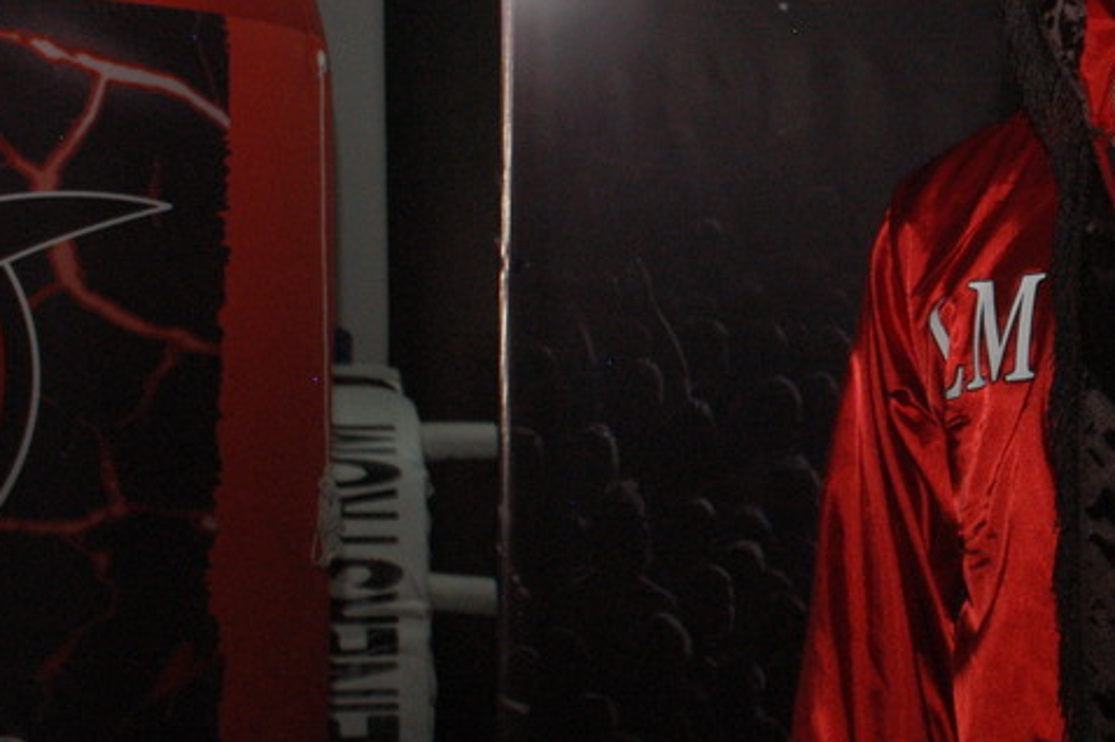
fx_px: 3033
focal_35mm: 98
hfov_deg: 19.4
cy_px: 369
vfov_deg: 13.9
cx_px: 1388
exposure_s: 1/40
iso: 800
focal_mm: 26
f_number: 8
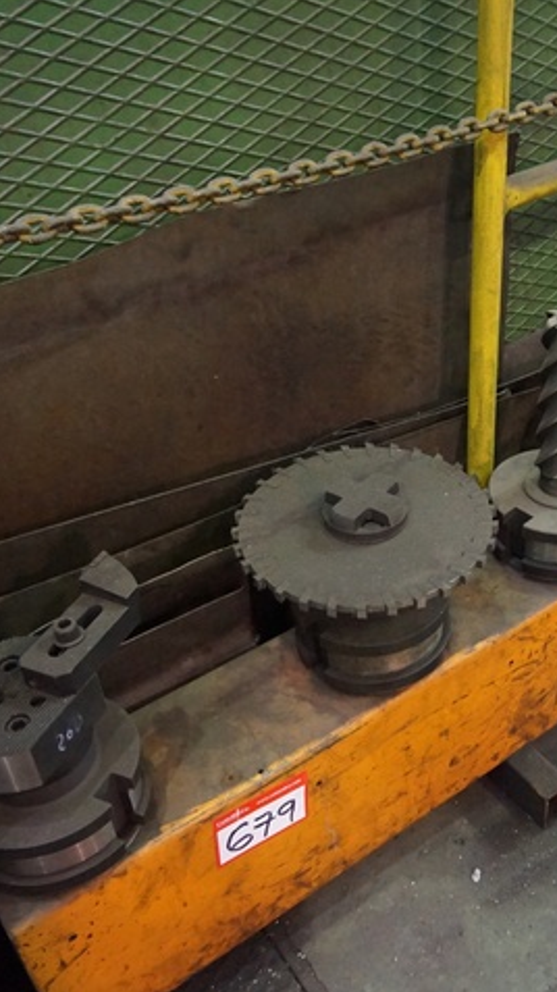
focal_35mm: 38
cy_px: 495
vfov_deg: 52.8
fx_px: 999
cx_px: 471
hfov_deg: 30.2
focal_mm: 16
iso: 3200
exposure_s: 1/20
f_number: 3.5
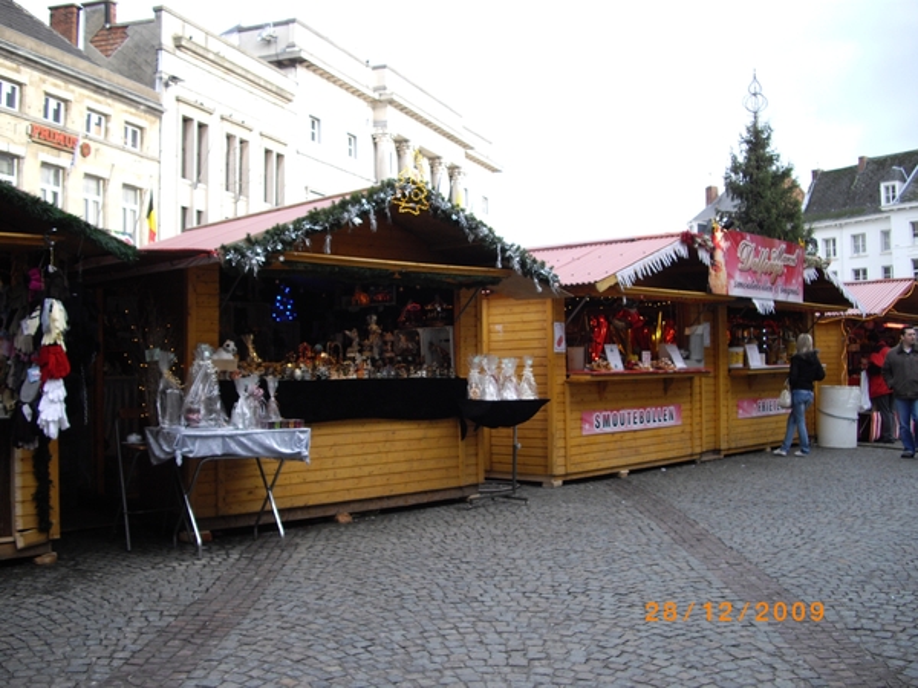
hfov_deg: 49.0
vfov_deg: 37.7
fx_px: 1008
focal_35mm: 38
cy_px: 344
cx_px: 459
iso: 100
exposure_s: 1/160
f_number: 2.8
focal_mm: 7.9
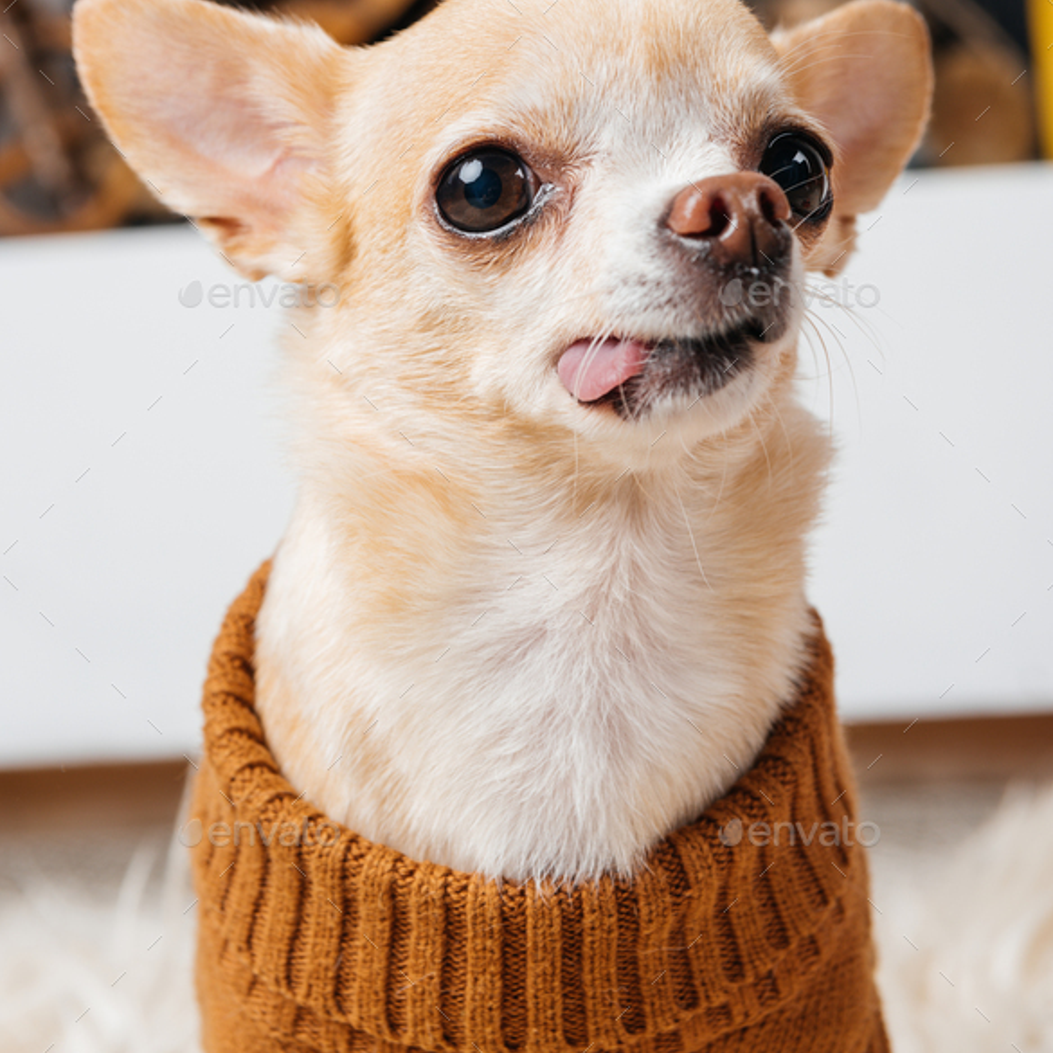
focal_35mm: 90
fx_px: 3097
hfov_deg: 19.3
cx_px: 524
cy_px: 279
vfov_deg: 19.2
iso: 100
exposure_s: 1/160
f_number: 9
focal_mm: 70
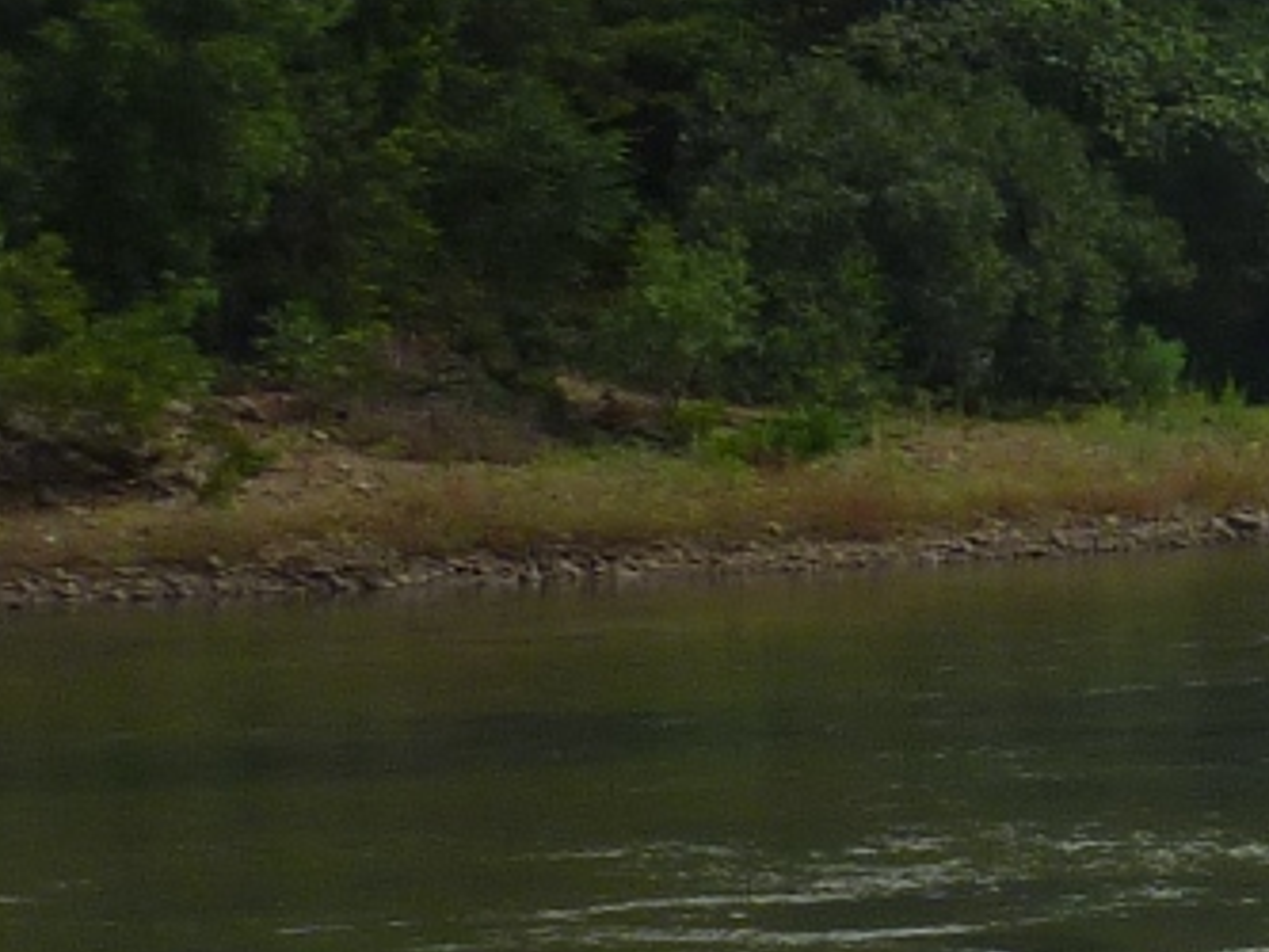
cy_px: 1306
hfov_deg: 8.7
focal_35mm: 210
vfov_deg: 7.0
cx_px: 2885
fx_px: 7701
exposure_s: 1/250
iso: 80
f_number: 5.6
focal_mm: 6.3
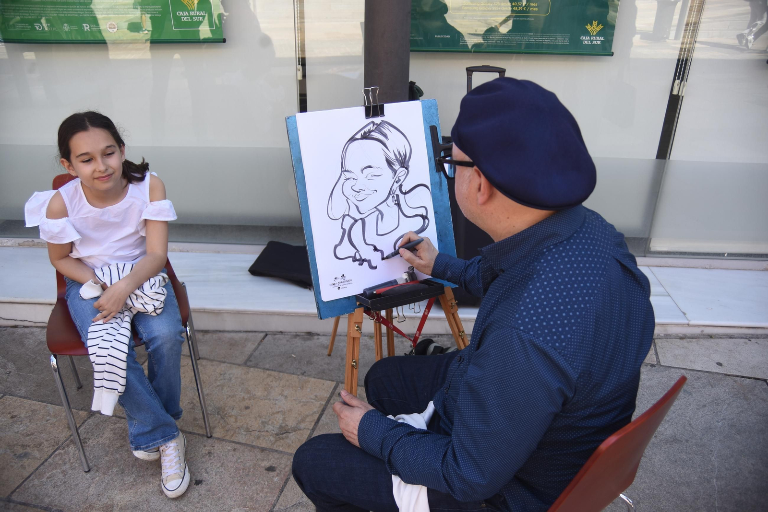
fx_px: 619
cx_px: 384
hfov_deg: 63.6
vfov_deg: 45.0
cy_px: 256
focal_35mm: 29
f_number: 5.6
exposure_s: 1/200
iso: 200
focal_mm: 29
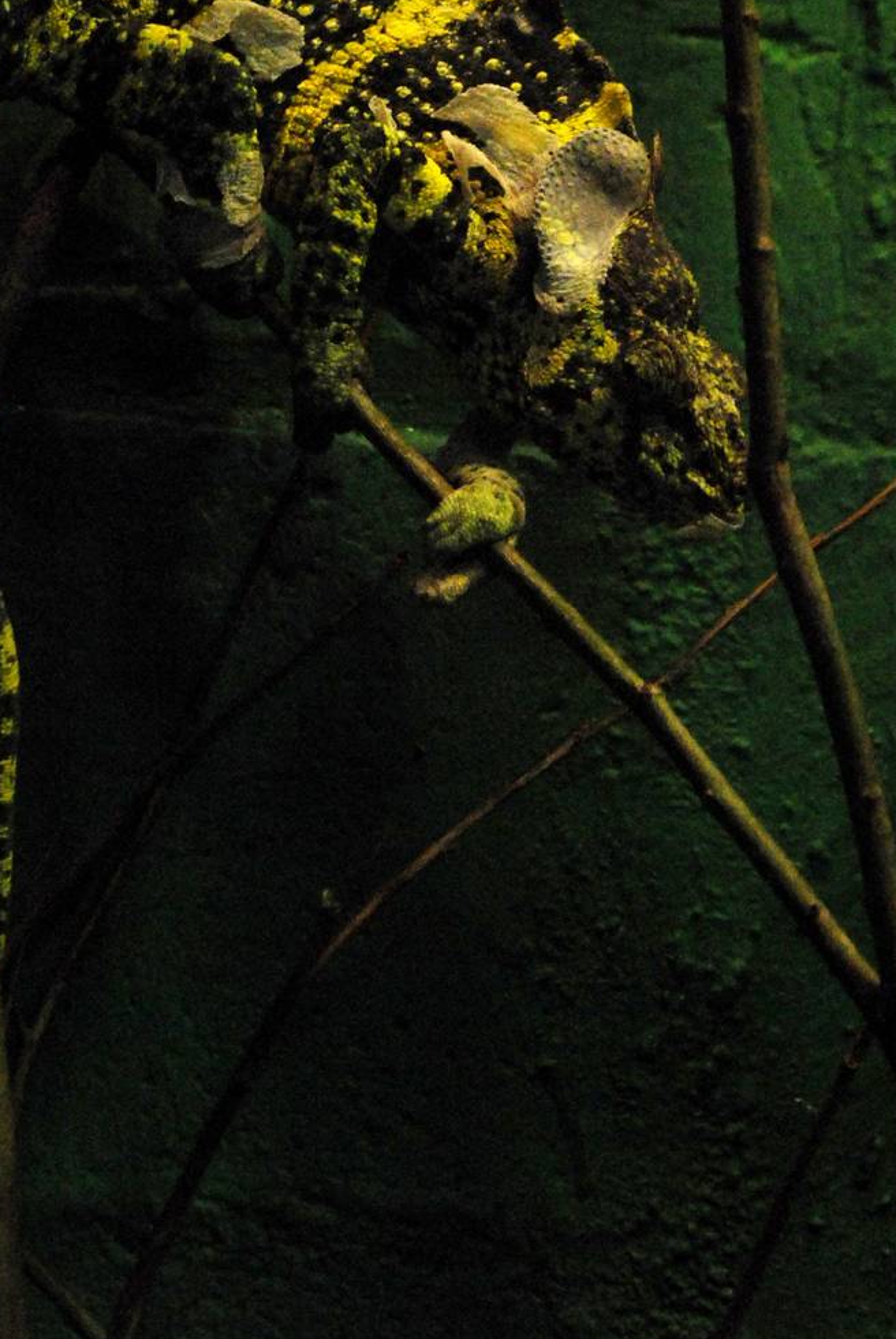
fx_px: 10944
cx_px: 262
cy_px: 280
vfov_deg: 7.0
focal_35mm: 294
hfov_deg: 4.7
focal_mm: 120
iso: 1600
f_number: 4
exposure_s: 1/160
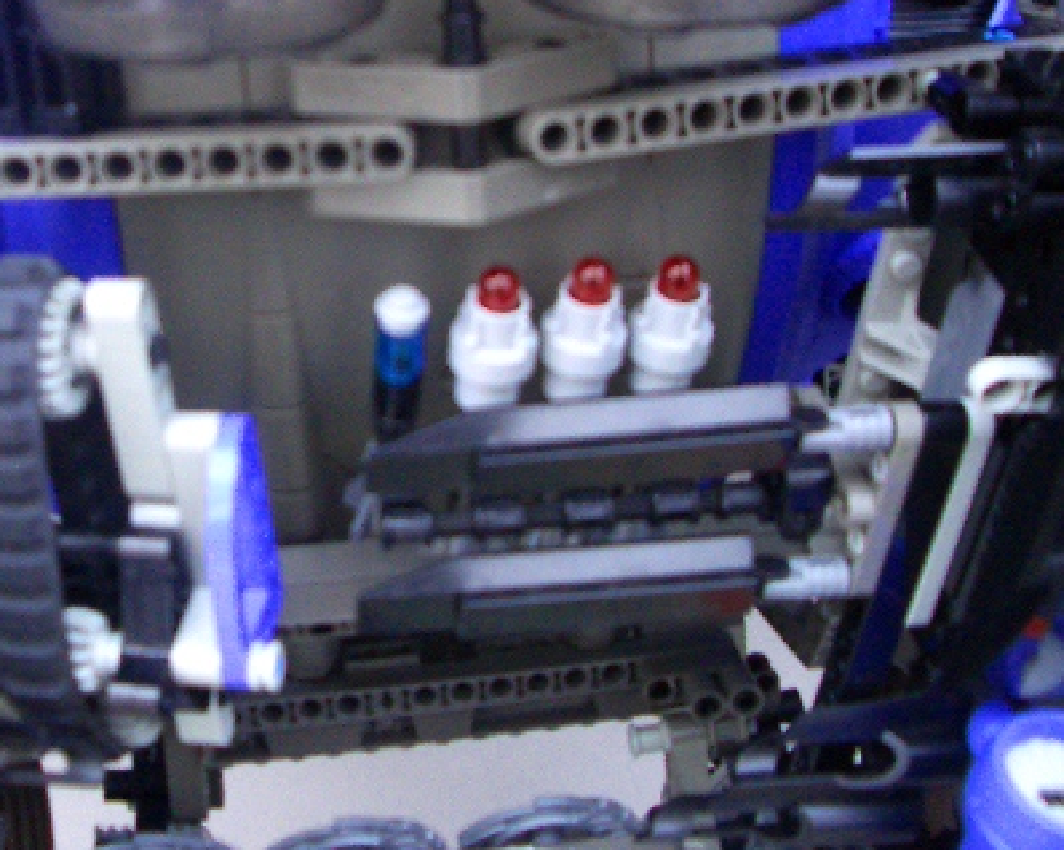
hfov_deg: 33.7
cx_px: 315
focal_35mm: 55
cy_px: 217
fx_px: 1731
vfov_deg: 27.2
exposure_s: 1/50
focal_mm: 5.8
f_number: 2.6
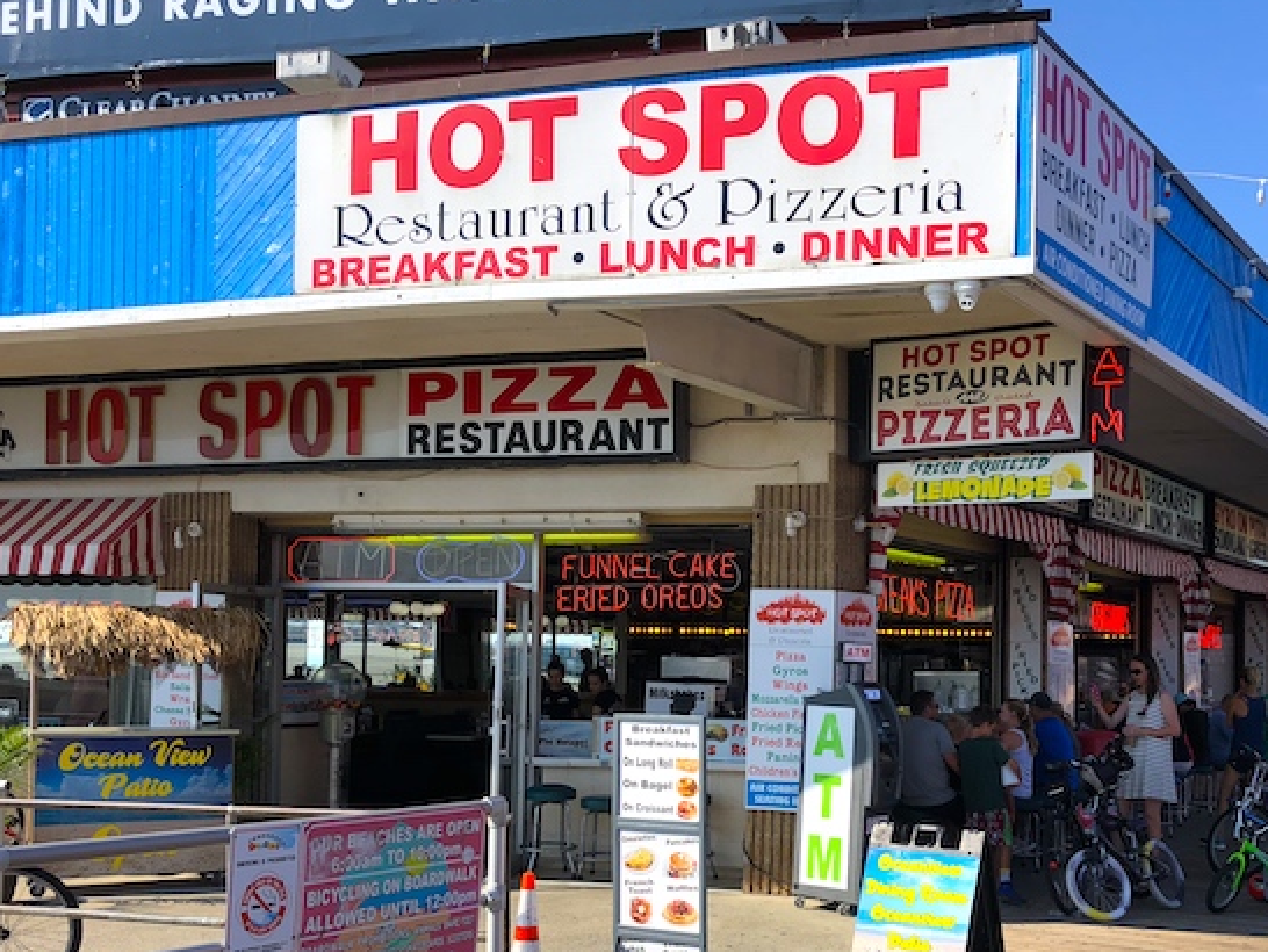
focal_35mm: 41
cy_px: 629
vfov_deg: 34.9
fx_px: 1503
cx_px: 776
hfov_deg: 45.4
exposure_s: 1/1799
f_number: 1.8
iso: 20
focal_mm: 3.99
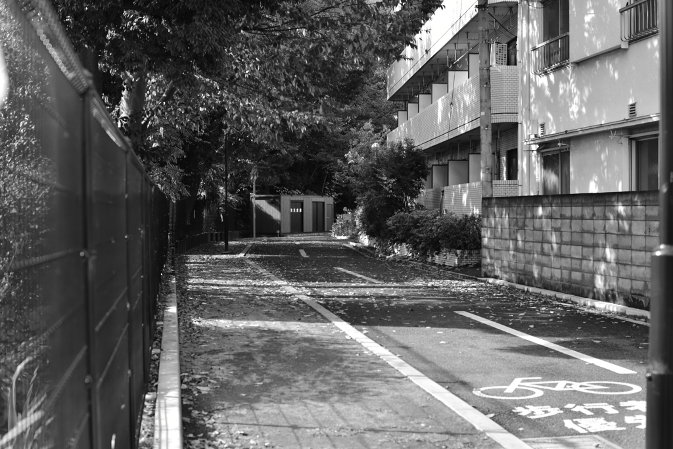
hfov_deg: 39.6
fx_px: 935
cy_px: 224
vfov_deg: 27.0
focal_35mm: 50
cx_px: 336
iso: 800
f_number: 5.6
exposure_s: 1/1600
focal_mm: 50
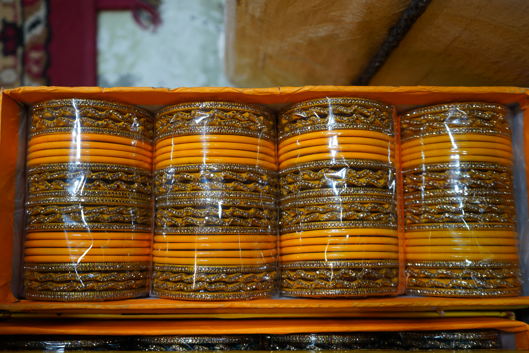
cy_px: 176
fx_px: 544
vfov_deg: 35.9
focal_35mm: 37
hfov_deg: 51.9
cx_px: 264
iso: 125
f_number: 4
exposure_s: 1/60
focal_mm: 37
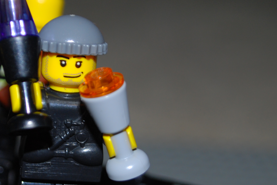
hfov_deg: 17.7
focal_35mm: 115
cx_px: 65
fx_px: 886
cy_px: 69
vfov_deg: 11.9
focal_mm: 32
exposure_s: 1/60
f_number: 4.8
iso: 200
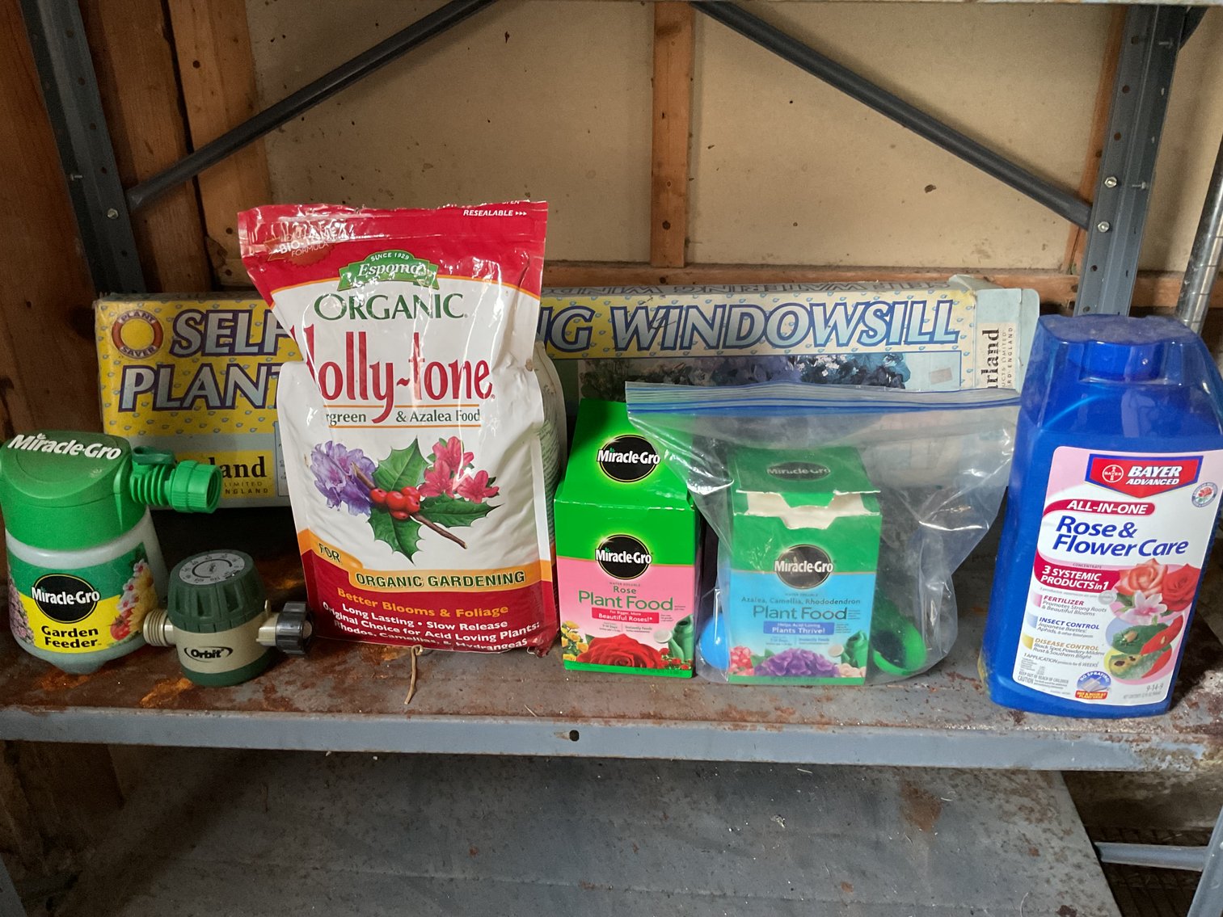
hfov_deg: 61.7
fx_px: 1025
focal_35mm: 29
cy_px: 458
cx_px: 612
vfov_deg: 48.2
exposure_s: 1/50
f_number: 1.8
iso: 250
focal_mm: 3
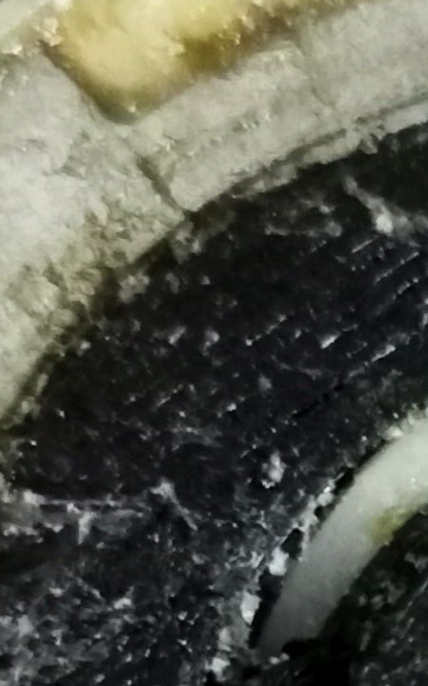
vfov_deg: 12.3
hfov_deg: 7.7
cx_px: 780
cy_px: 872
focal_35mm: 165
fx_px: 3079
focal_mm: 4.69
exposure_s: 1/33.3
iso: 2964
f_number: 1.8
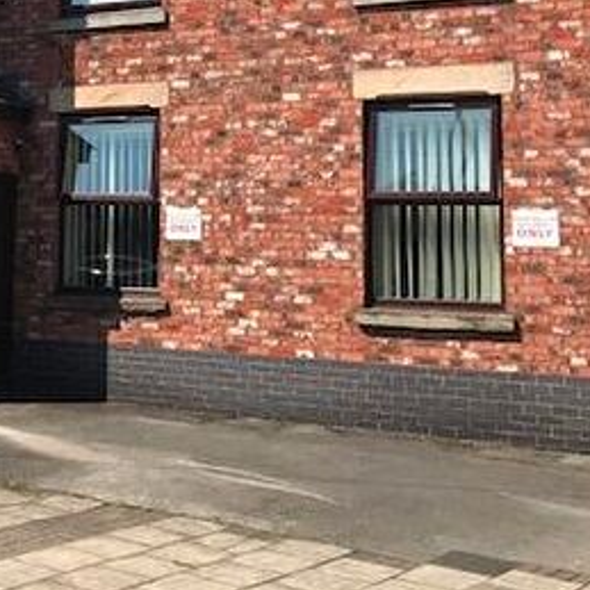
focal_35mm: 67
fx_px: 1292
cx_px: 57
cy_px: 110
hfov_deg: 24.9
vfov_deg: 25.3
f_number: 1.8
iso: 20
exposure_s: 1/1996
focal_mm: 3.99
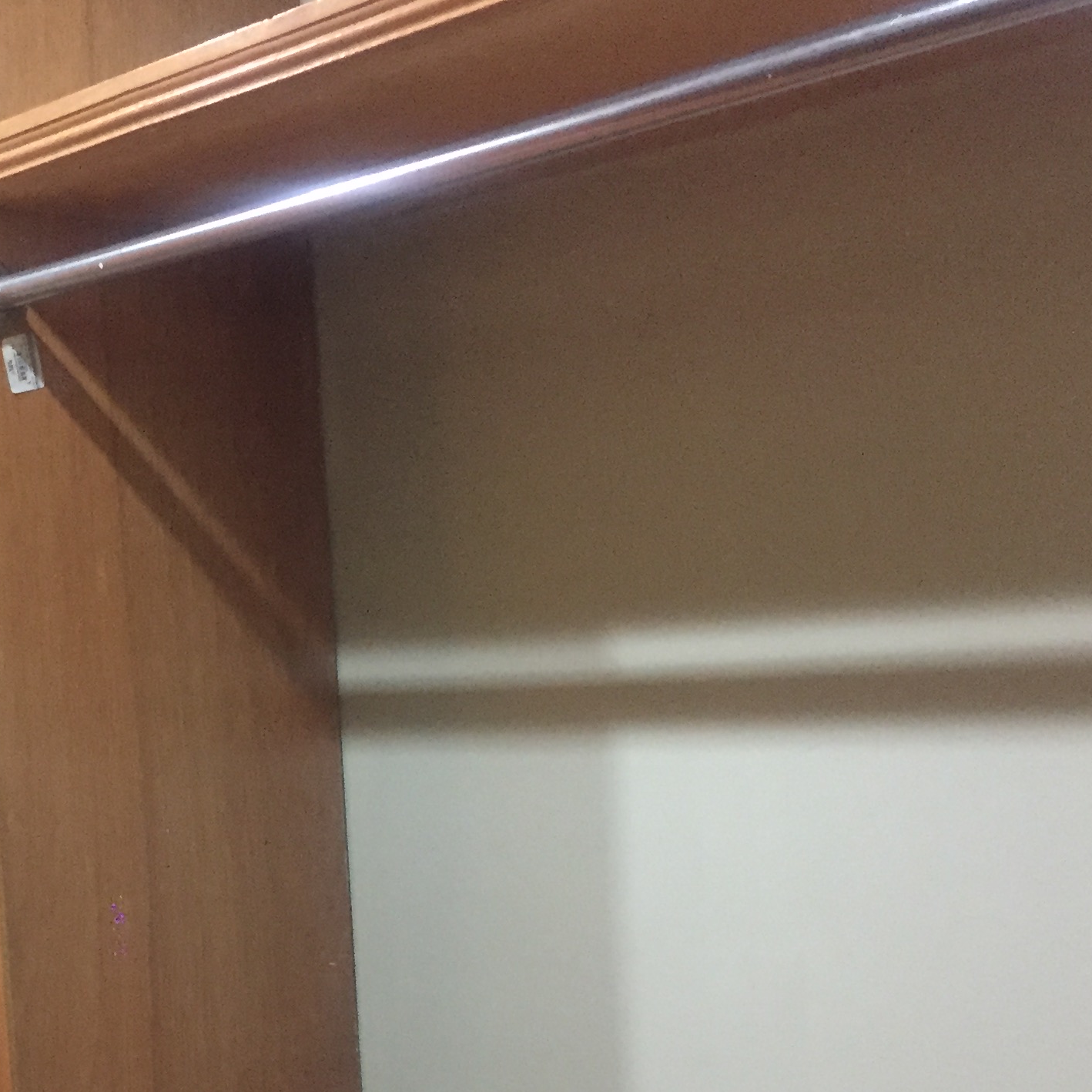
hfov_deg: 28.0
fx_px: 2106
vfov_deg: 28.6
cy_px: 819
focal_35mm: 59
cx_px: 112
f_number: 2.2
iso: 320
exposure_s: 1/15
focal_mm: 4.15
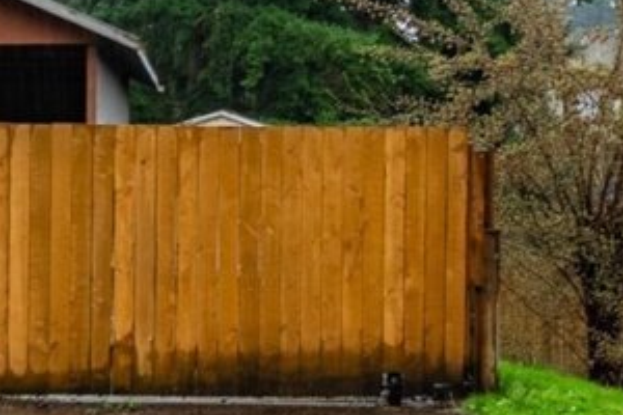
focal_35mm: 112
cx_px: 135
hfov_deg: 18.1
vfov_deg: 12.2
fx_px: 1938
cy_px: 248
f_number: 7.1
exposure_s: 1/30
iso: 320
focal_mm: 24
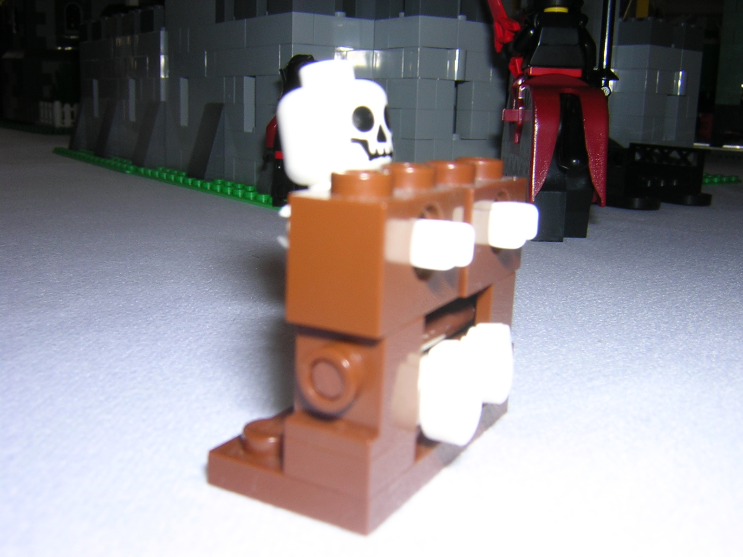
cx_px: 372
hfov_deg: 51.4
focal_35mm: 36
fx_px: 773
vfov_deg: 39.7
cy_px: 278
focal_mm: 4.7
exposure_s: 1/60.1
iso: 100
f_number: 5.2
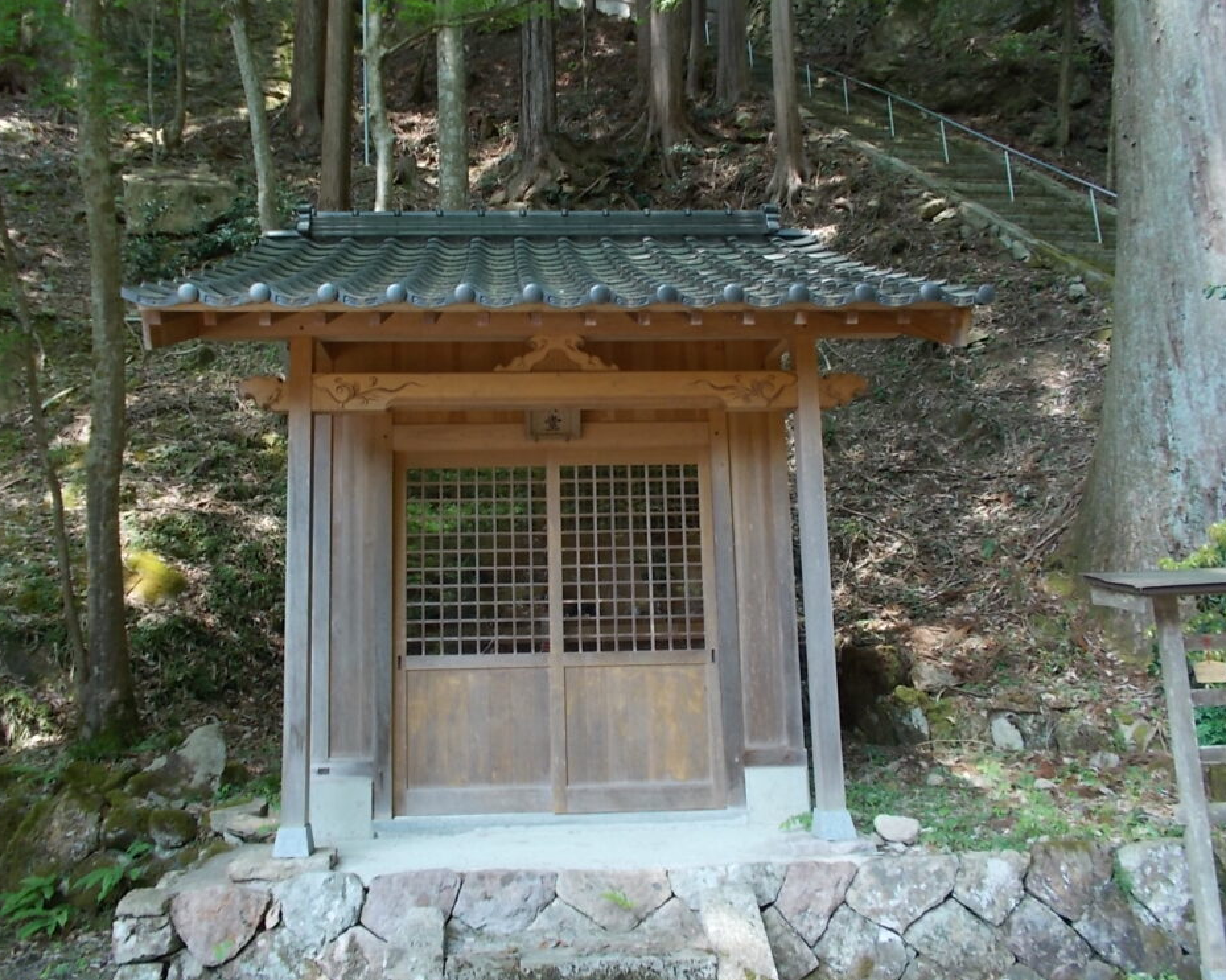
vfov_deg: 51.5
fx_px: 1016
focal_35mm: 28
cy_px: 482
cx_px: 555
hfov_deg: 62.1
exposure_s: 1/60
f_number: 3.2
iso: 80
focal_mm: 4.6
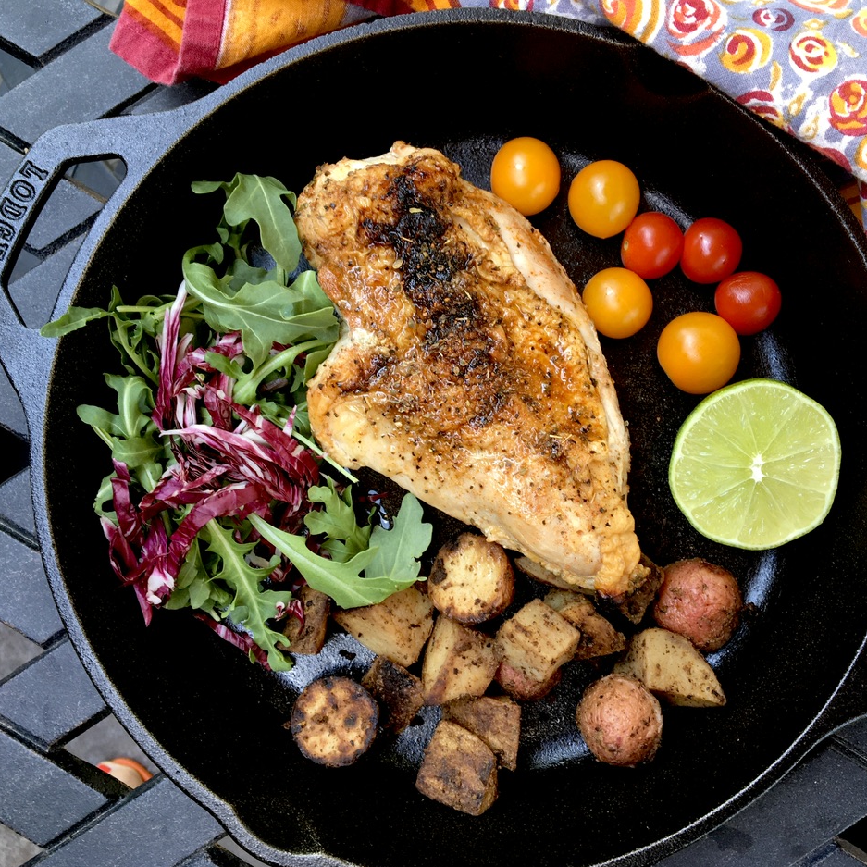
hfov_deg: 47.1
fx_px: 992
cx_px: 485
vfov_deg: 47.2
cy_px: 443
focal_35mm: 35
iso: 32
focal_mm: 4.15
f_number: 2.2
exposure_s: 1/40
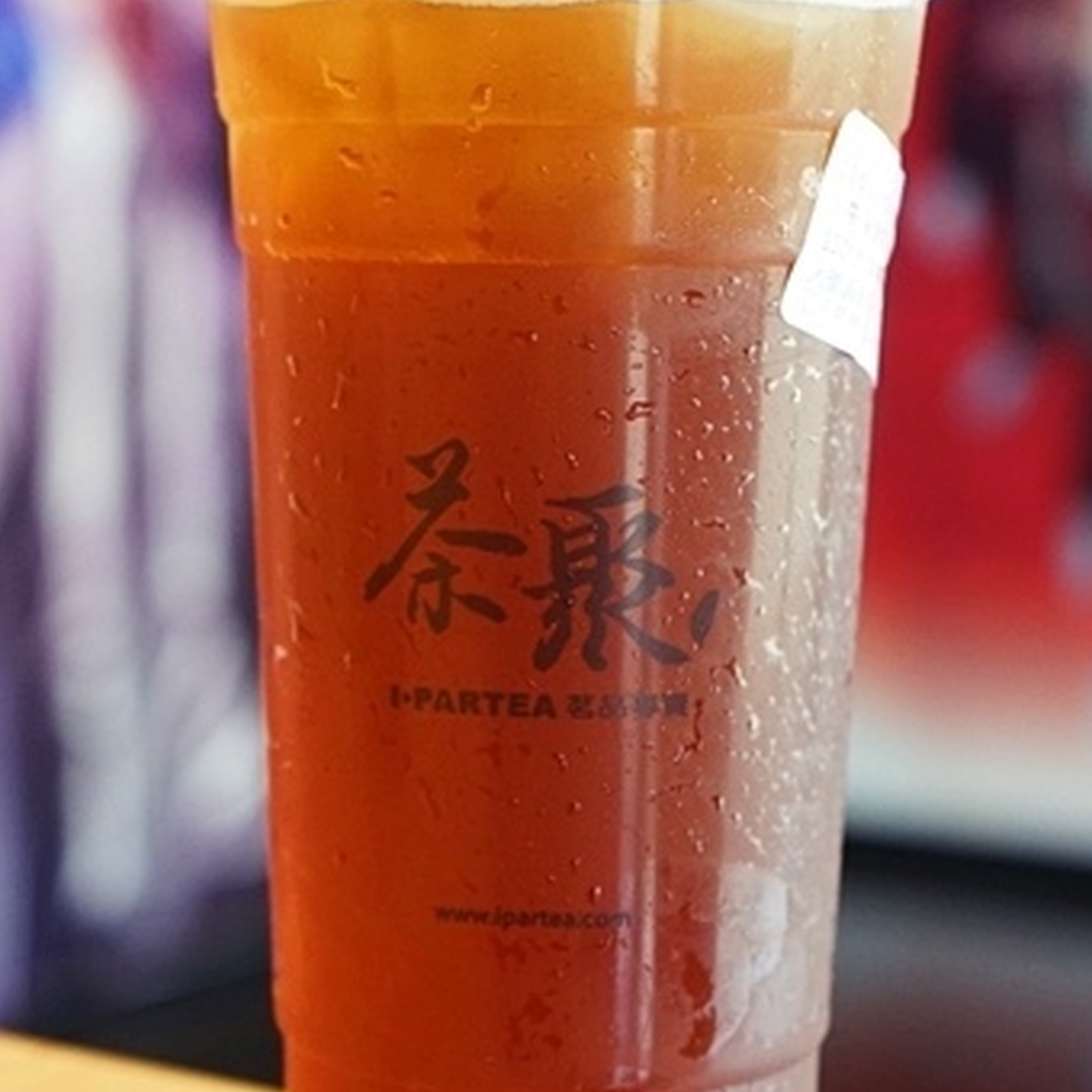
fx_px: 2927
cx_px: 604
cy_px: 528
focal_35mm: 82
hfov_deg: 21.1
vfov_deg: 21.1
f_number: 4.5
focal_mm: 41
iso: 1250
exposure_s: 1/60
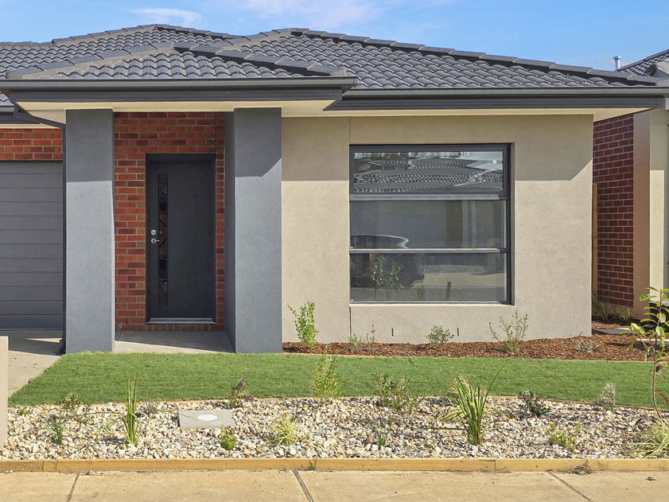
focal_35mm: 41
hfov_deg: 43.7
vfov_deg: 35.1
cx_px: 138
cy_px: 227
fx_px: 792
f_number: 1.7
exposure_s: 1/848
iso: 12
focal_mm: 6.3
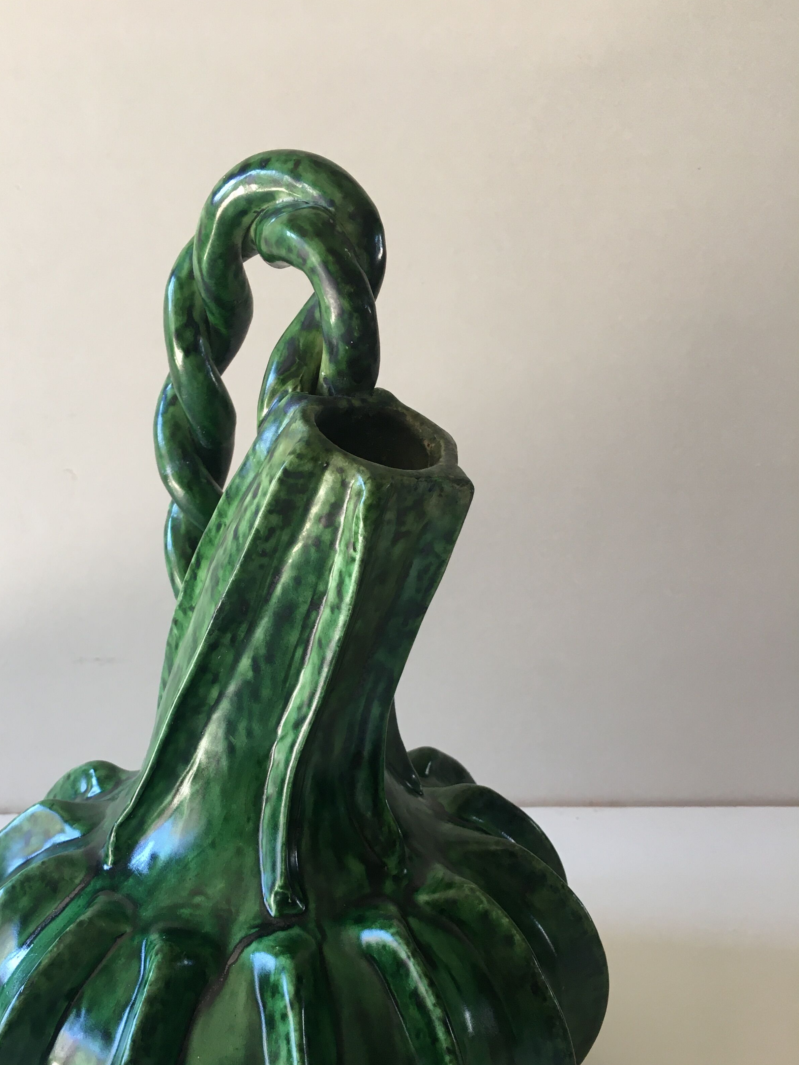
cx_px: 293
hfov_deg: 38.4
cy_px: 675
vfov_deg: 49.6
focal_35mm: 37
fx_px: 1139
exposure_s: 1/33
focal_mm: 4.15
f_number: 2.2
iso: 32
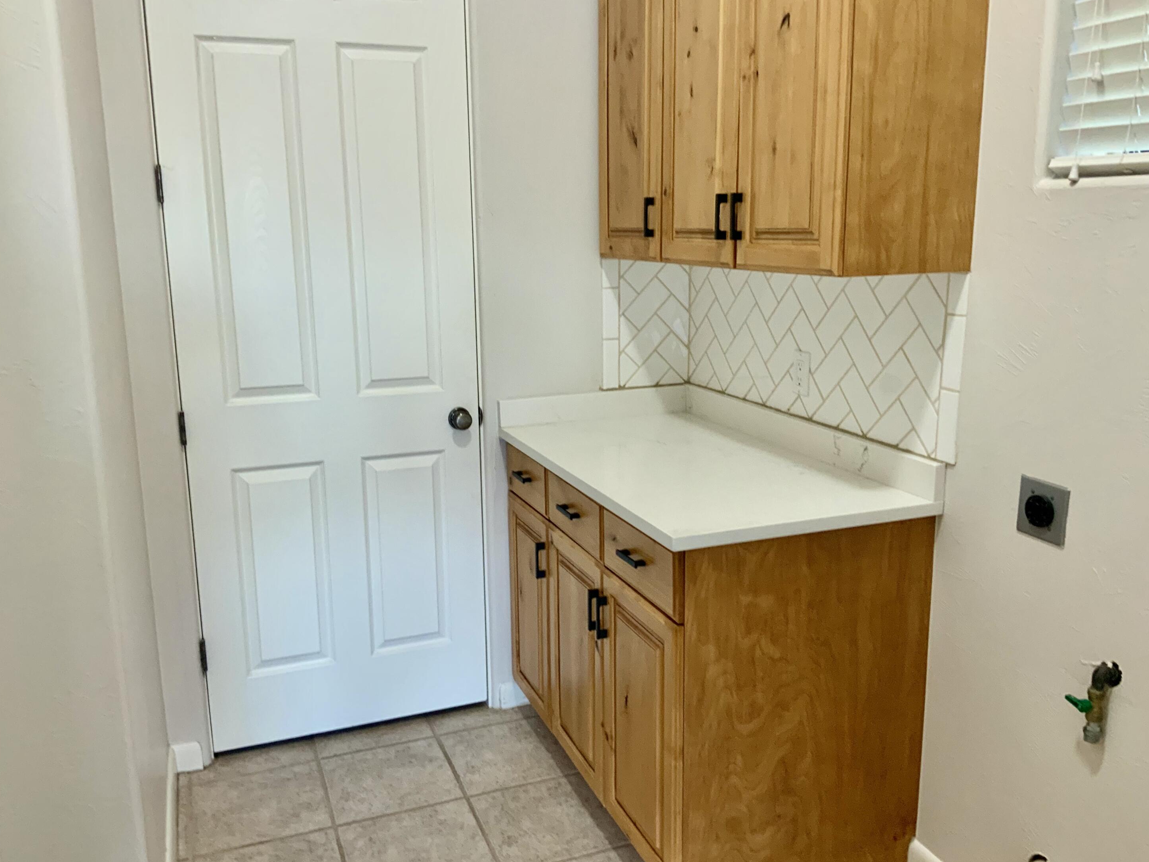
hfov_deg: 60.0
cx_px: 589
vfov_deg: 46.8
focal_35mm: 30
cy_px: 431
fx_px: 996
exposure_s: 1/60
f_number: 1.8
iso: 100
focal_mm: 3
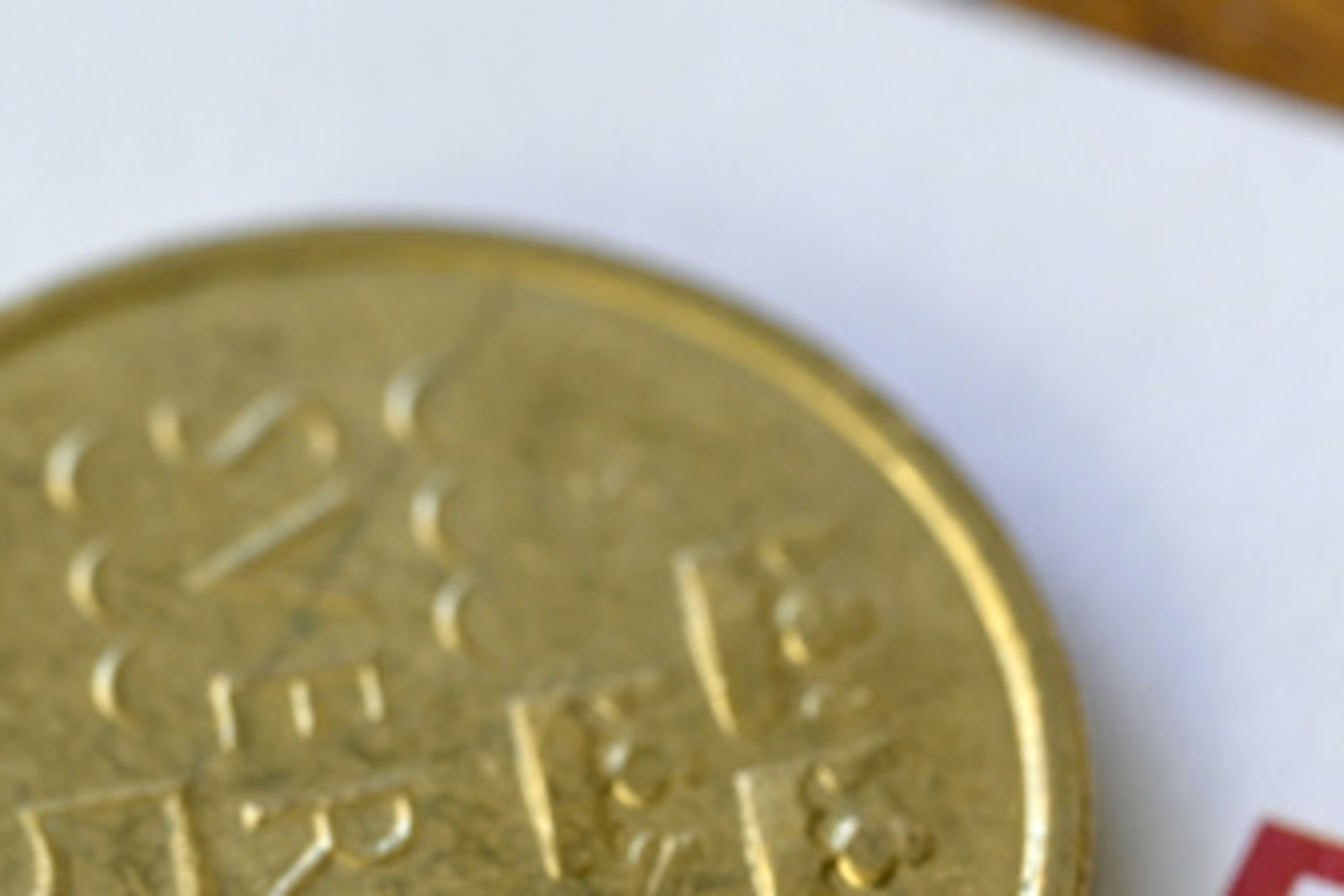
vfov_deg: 3.2
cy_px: 1556
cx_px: 2284
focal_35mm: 425
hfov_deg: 4.8
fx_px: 15865
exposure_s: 1/80
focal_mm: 105
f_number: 6.3
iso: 500
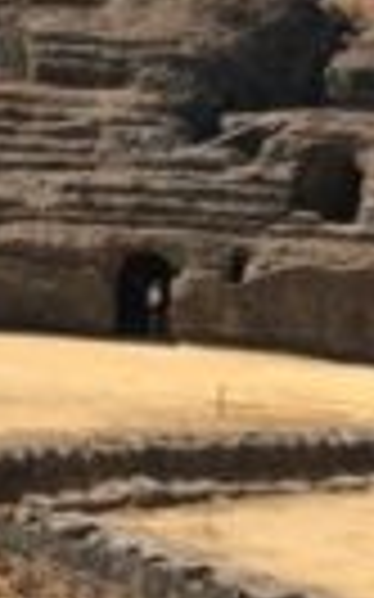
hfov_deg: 8.9
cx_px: -462
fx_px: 2204
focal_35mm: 135
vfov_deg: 15.5
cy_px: 299
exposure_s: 1/2053
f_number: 2.2
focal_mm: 4.15
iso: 32
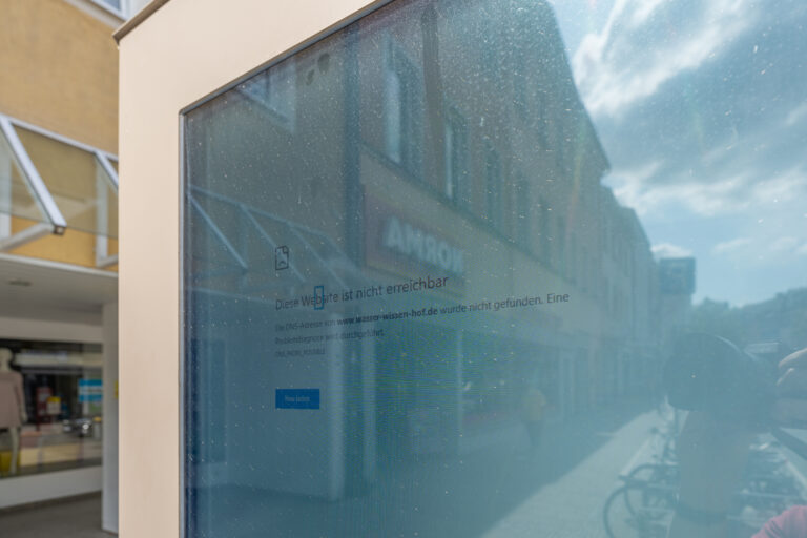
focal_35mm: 20
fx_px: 448
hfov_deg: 84.0
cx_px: 404
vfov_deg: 61.9
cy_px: 269
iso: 50
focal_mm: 20
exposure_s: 1/160
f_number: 5.6
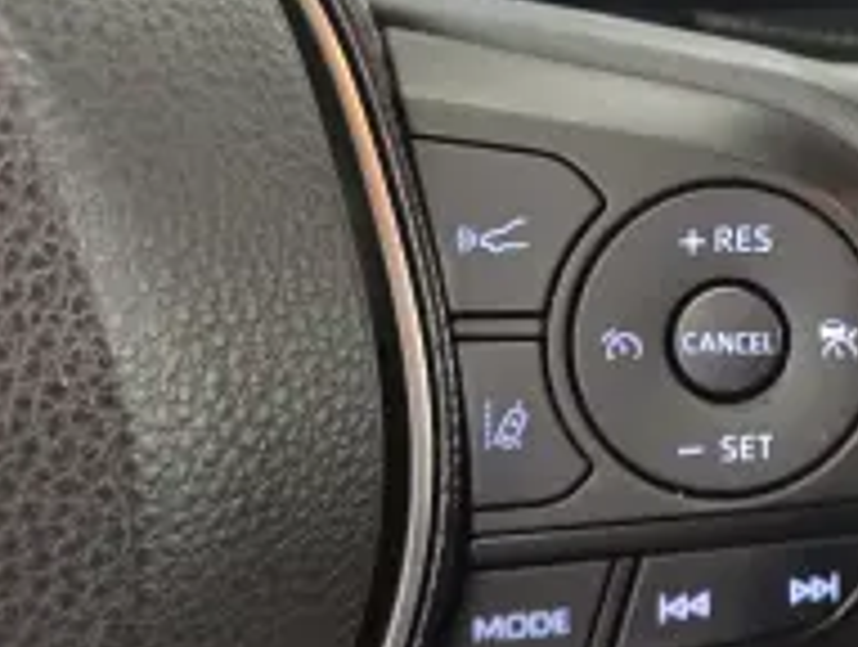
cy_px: 238
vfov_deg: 30.8
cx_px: 786
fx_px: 1167
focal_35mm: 47
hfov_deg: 37.5
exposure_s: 1/20
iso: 640
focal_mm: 4.65
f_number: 1.8
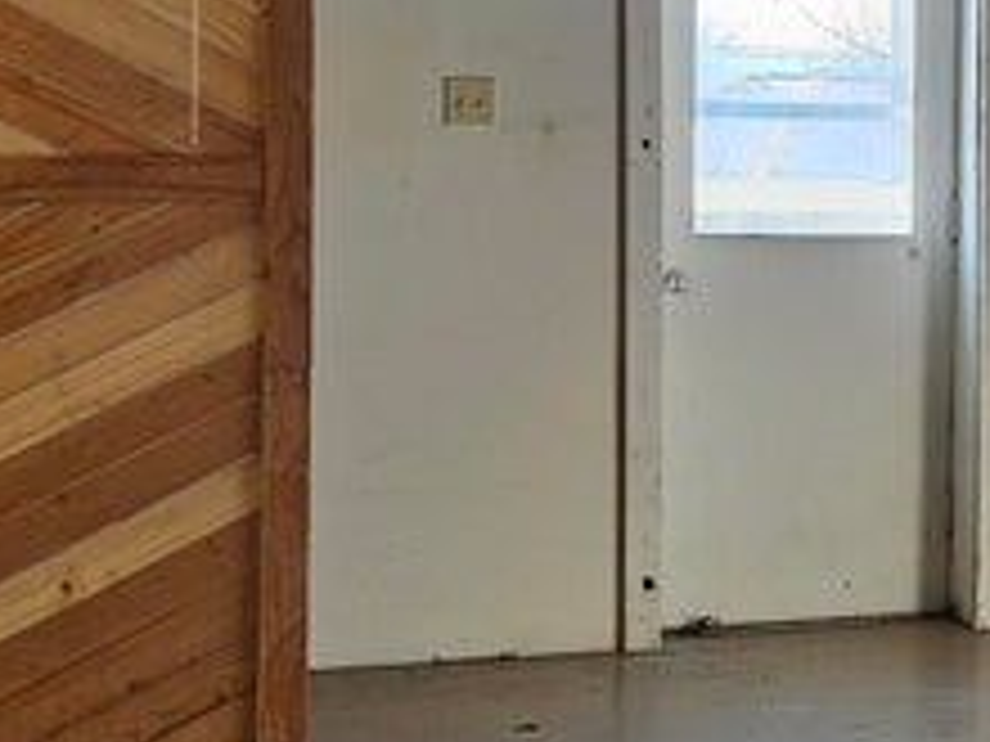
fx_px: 2545
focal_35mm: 89
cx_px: 1226
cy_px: 207
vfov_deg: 16.5
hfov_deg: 20.4
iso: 40
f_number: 1.8
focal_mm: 5.4
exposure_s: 1/120
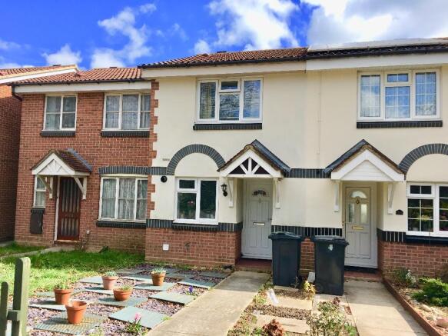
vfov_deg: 48.2
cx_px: 224
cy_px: 168
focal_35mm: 29
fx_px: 375
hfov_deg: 61.7
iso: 25
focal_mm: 4.15
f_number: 2.2
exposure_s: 1/974
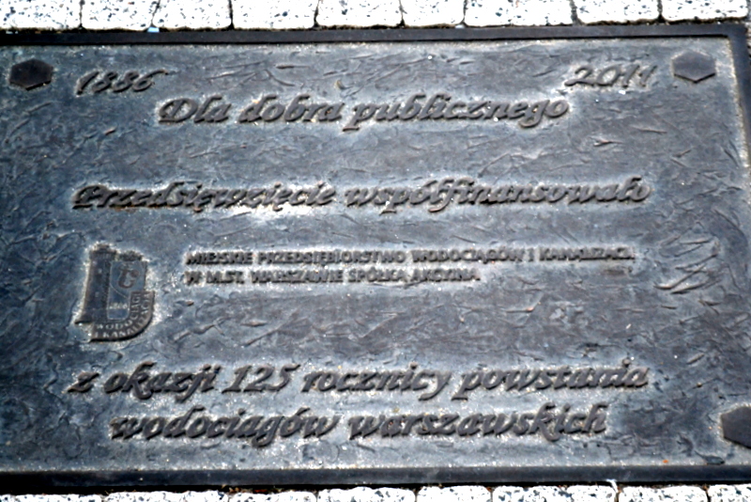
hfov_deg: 24.6
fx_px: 1722
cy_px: 251
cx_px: 376
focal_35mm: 82
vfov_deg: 16.6
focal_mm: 55
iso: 800
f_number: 5.6
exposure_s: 1/20
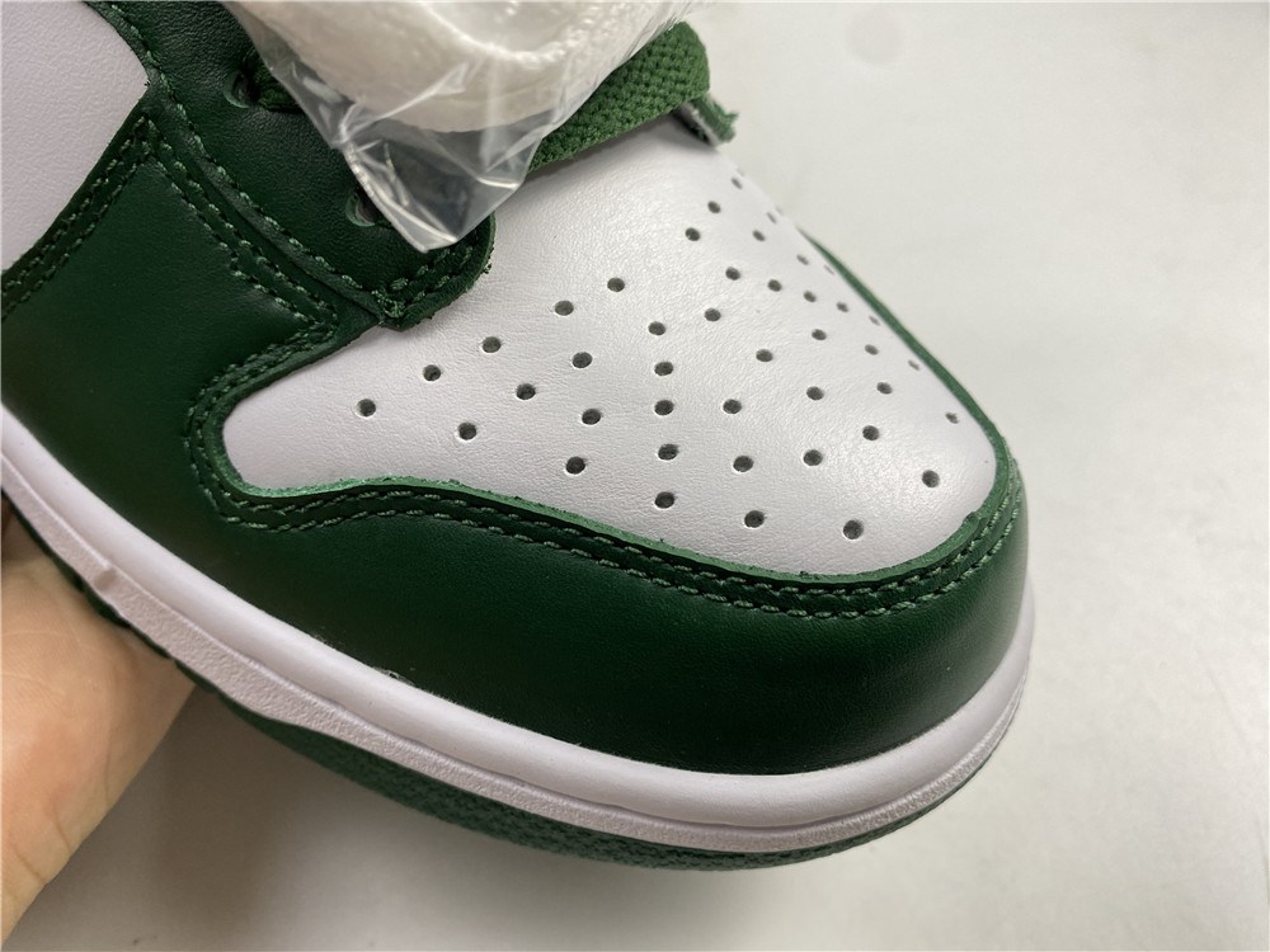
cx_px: 635
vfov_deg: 53.1
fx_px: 954
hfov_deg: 67.3
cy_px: 476
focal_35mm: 26
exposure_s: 1/100
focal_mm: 4.25
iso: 50
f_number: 1.8
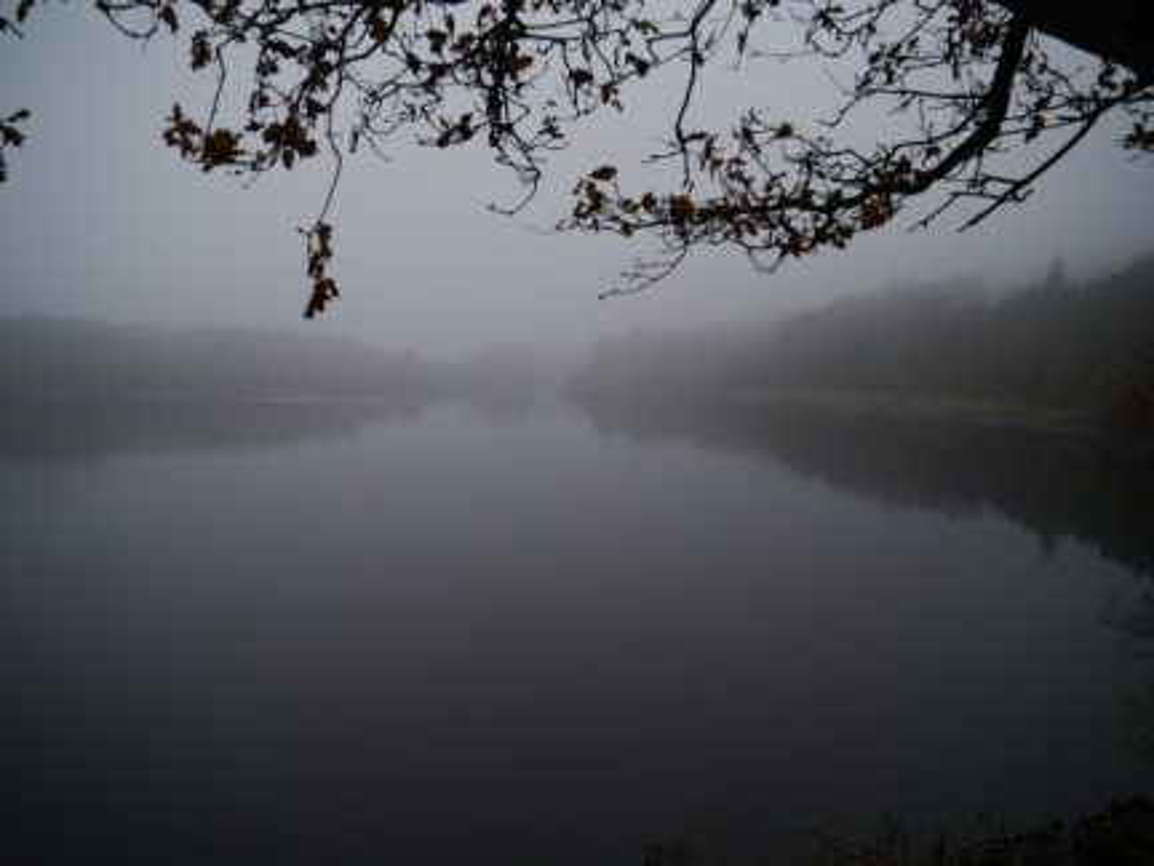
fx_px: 933
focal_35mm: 28
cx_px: 577
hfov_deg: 63.4
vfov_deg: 49.7
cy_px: 433
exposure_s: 1/125
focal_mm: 14
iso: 160
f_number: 3.5
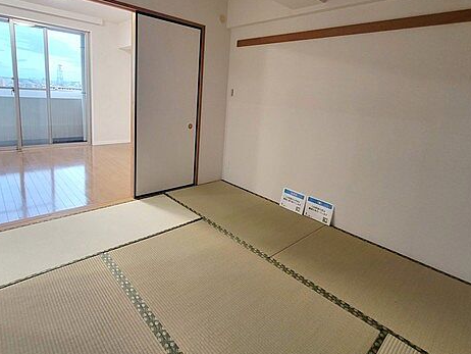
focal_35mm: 18
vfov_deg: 70.9
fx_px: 245
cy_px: 141
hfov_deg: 87.7
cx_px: 231
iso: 250
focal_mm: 2.2
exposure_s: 1/50
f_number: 2.2
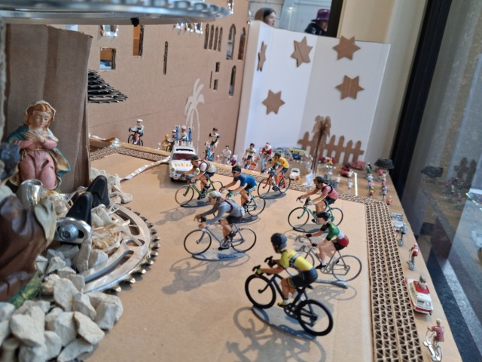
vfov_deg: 51.4
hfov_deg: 65.3
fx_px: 376
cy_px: 181
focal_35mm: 27
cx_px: 241
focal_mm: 4
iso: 80
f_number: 1.8
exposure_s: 1/100
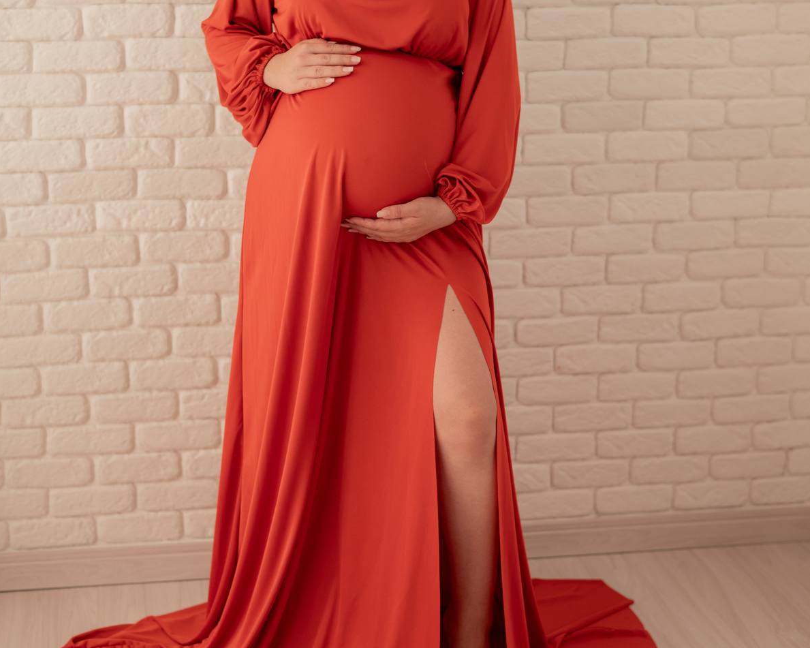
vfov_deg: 21.5
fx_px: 1702
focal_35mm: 71
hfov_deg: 26.8
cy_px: 274
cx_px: 406
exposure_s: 1/320
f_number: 2.5
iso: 320
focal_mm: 50
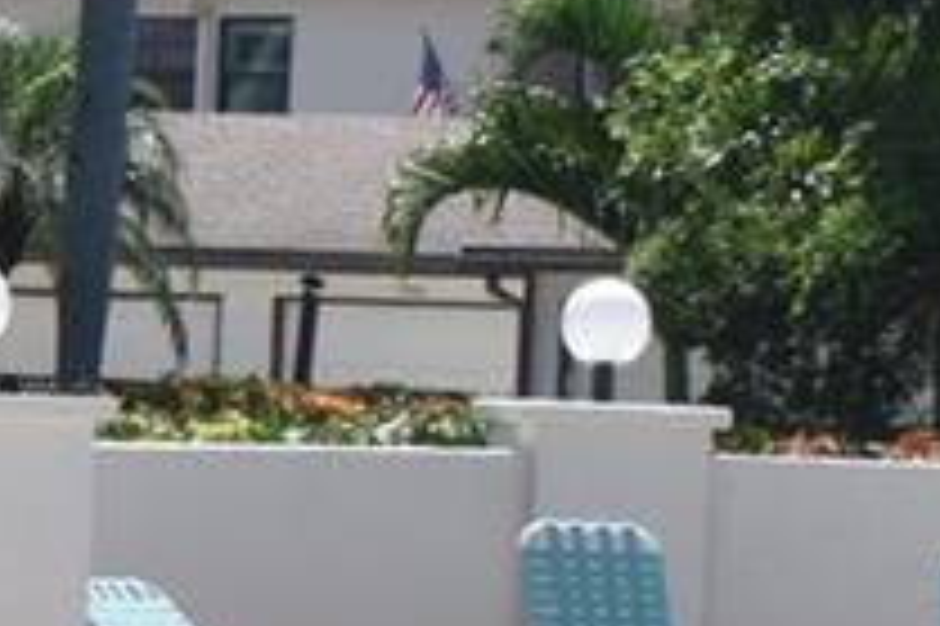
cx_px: -1169
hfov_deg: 6.2
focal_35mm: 321
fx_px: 8375
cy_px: 923
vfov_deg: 4.3
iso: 100
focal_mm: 28
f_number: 13
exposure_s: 1/100
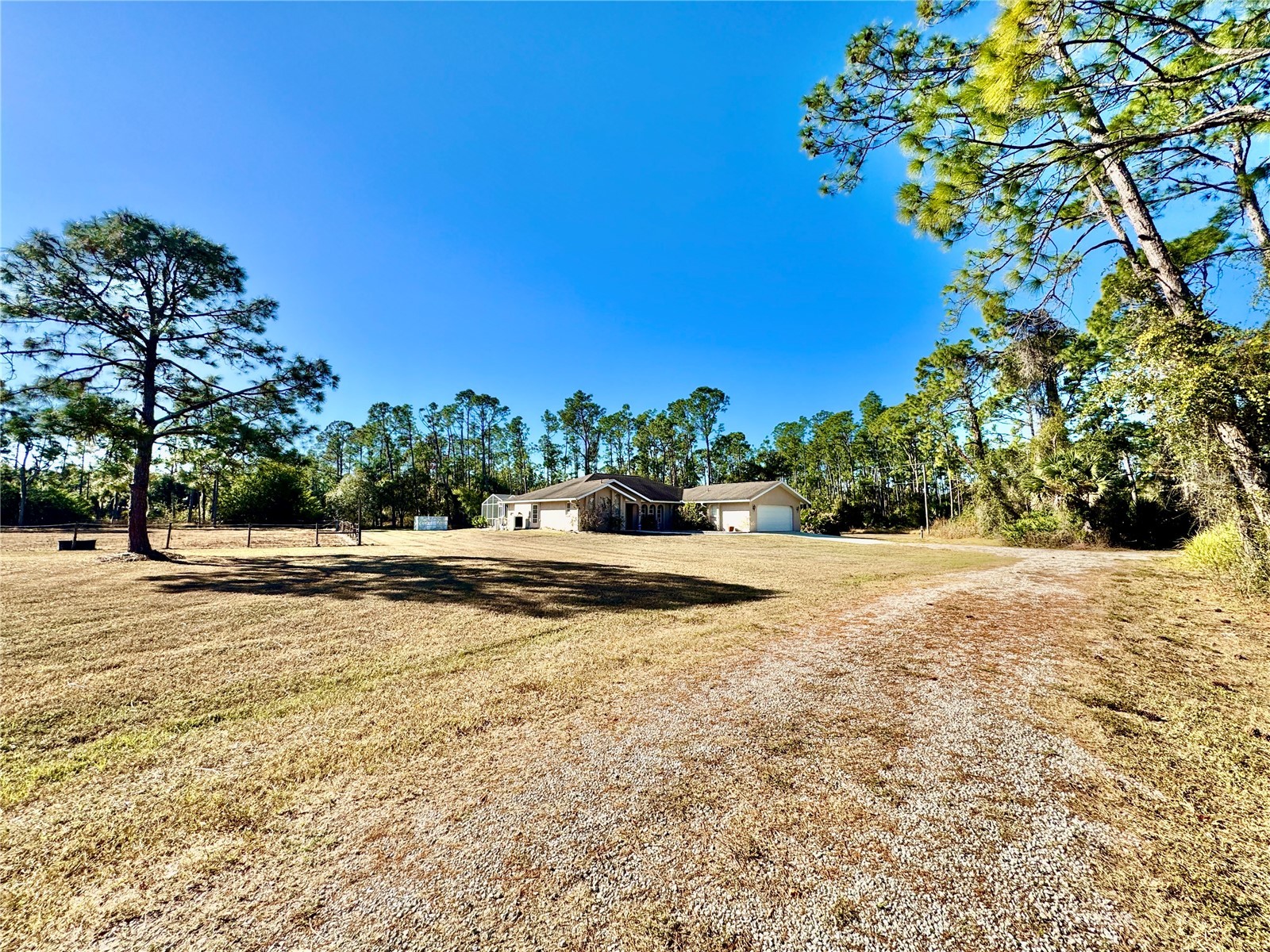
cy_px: 476
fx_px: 514
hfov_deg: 102.1
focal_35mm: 14
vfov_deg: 85.7
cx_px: 635
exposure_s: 1/1637
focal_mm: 2.22
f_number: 2.2
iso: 50
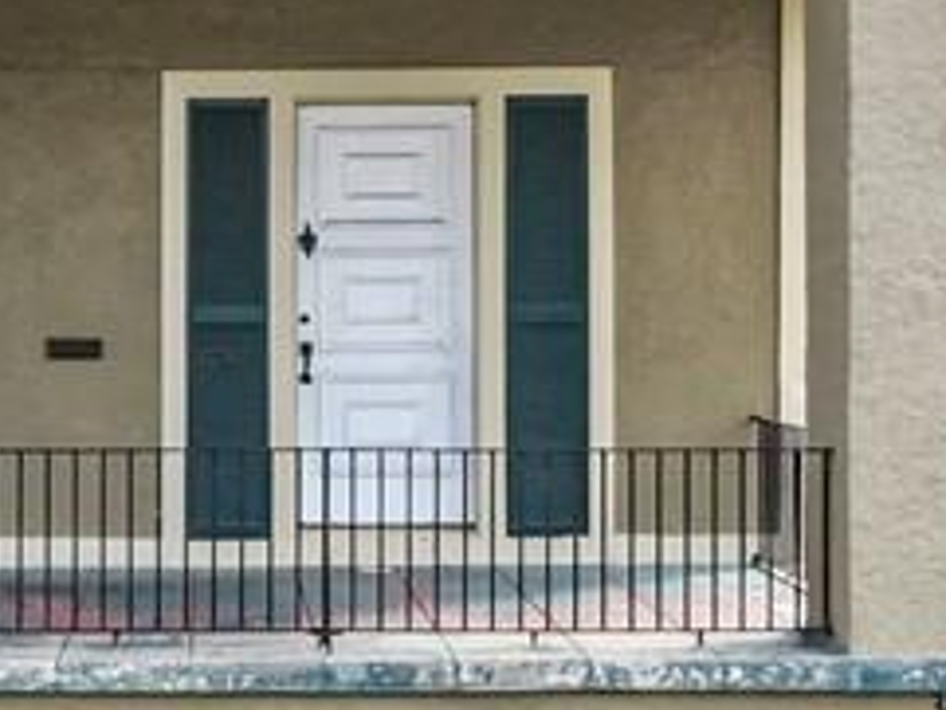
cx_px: 181
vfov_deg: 21.4
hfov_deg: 27.9
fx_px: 1859
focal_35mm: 68
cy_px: 541
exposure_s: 1/1000
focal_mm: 3.05
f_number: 2.2
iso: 230
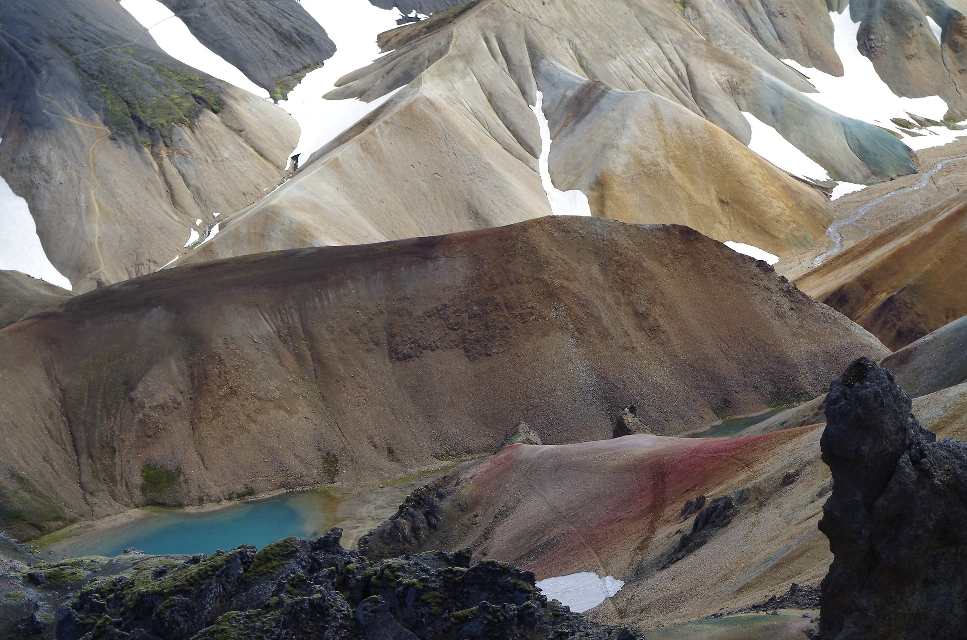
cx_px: 576
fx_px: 2386
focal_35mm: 89
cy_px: 369
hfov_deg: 22.9
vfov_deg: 15.3
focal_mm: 47.5
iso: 100
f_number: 9
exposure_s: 1/160
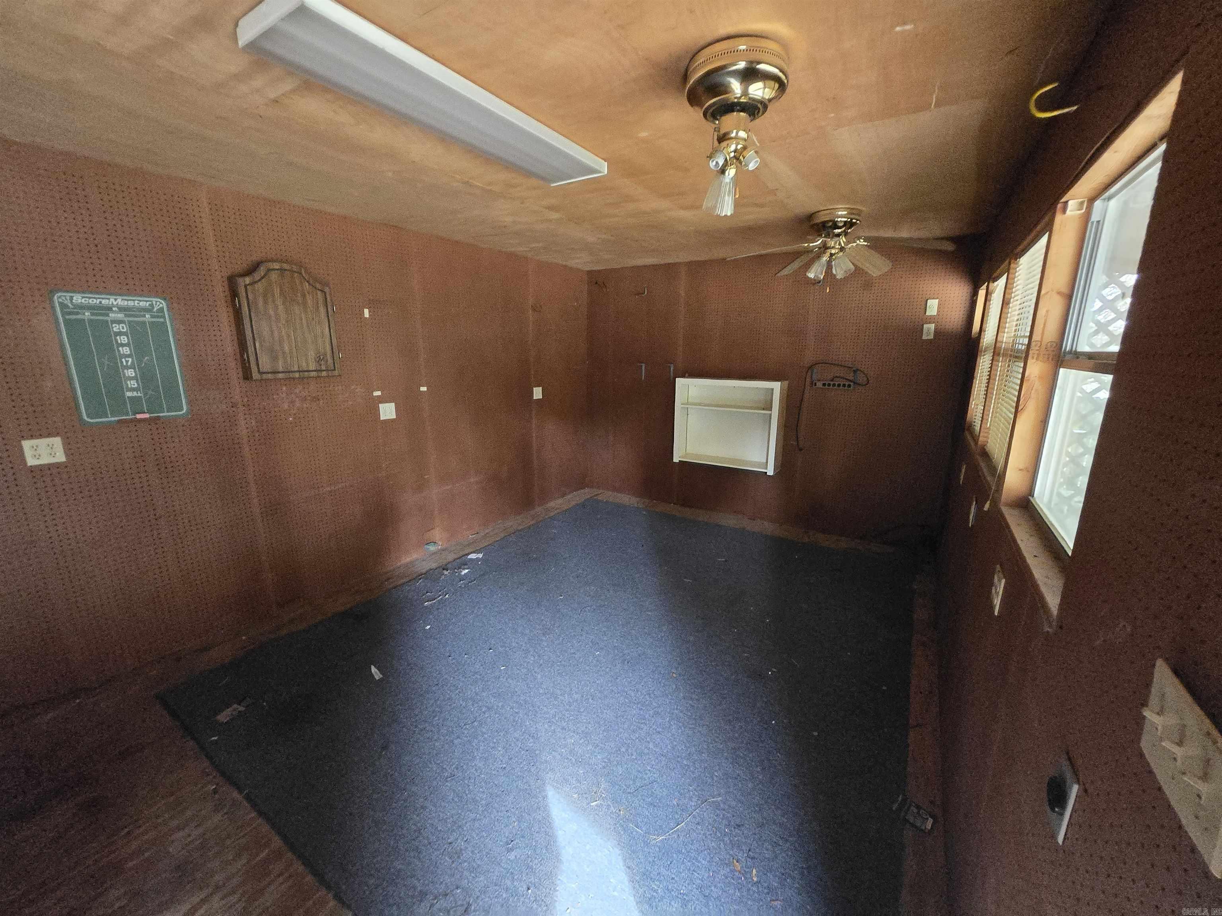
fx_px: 459
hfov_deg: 106.2
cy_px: 458
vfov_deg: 89.9
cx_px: 611
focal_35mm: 13
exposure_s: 1/40
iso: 1250
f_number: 2.2
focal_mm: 1.7
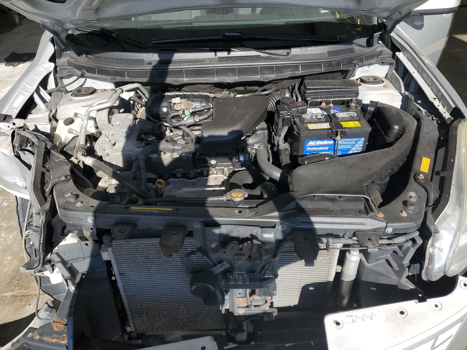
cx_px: 234
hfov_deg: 67.3
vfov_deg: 53.1
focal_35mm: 26
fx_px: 351
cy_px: 175
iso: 50
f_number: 1.5
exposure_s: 1/1667
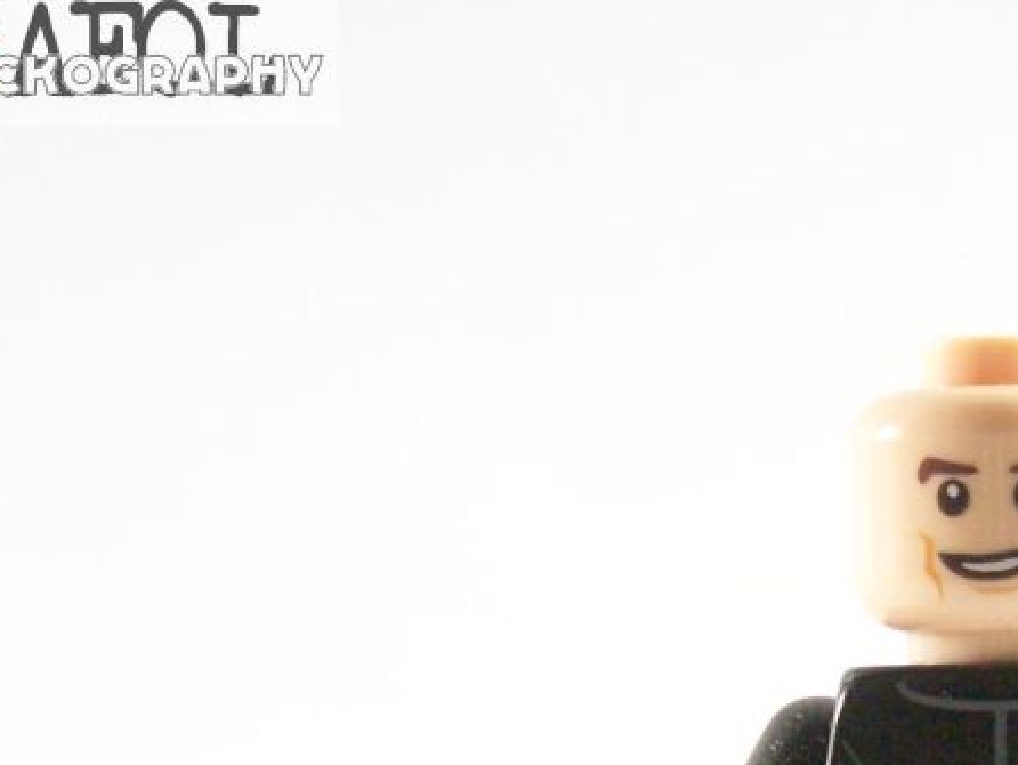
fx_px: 7091
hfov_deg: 8.2
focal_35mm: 241
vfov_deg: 6.1
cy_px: 831
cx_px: 1027
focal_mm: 17.5
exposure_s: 1/60
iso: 400
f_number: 3.2
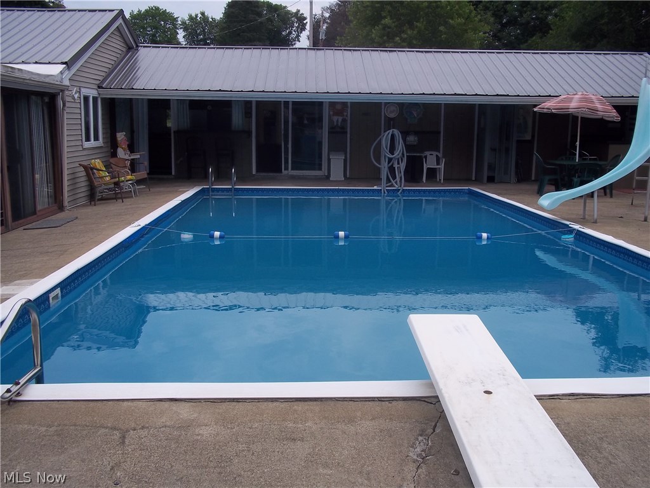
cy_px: 244
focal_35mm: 36
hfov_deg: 51.4
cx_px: 325
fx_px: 676
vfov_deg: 39.7
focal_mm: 6.5
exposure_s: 1/160
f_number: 8
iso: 80
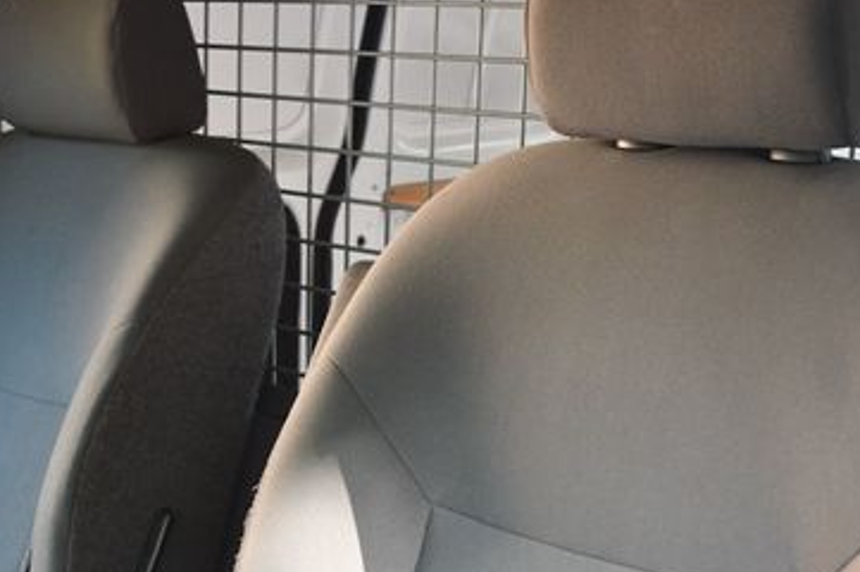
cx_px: 415
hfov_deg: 36.3
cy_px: 291
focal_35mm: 55
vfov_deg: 24.6
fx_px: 1313
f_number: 3.8
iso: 1250
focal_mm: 21
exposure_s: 1/125
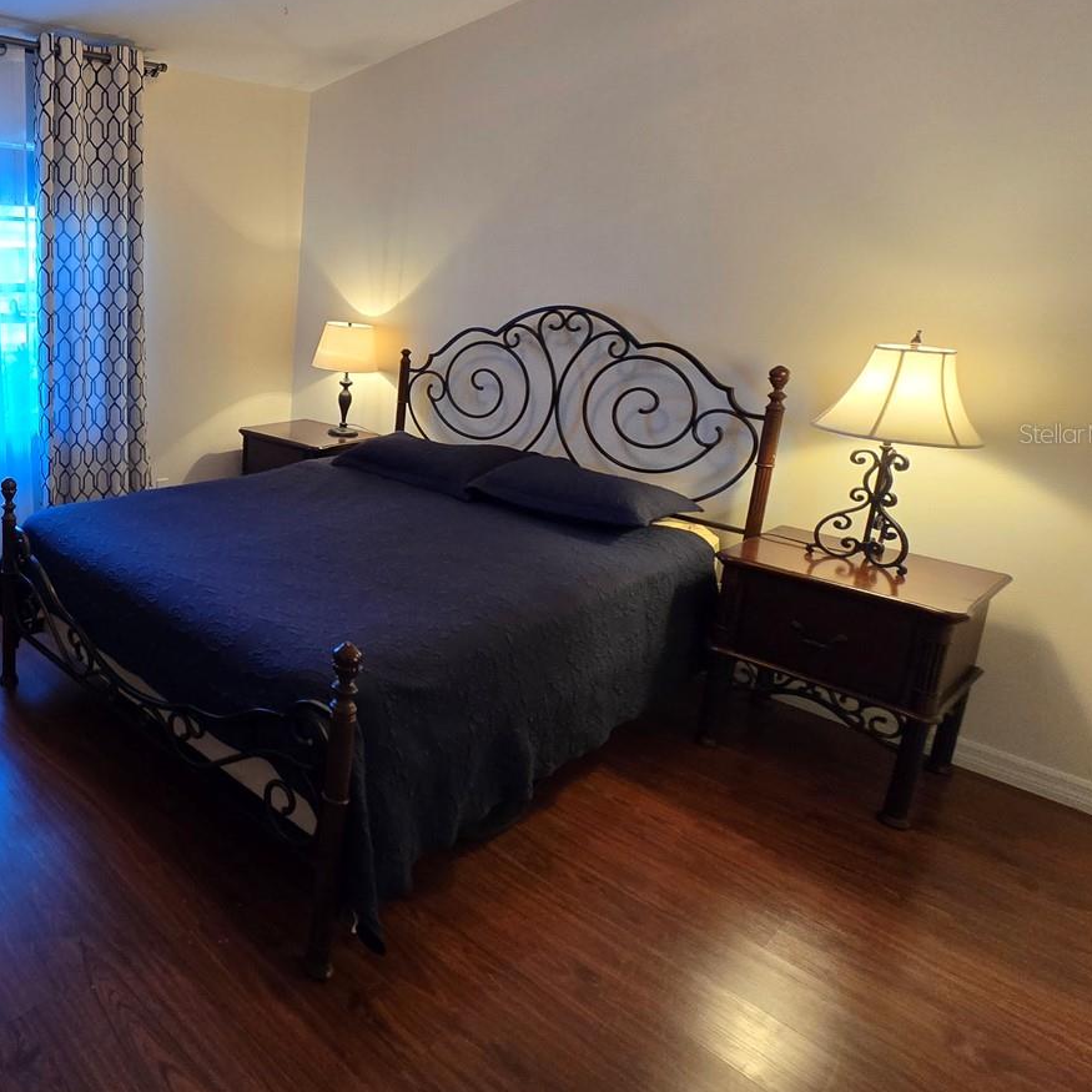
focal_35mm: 21
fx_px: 749
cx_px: 139
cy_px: 433
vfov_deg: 71.3
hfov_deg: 62.3
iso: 320
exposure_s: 1/60
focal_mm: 2.2
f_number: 2.2
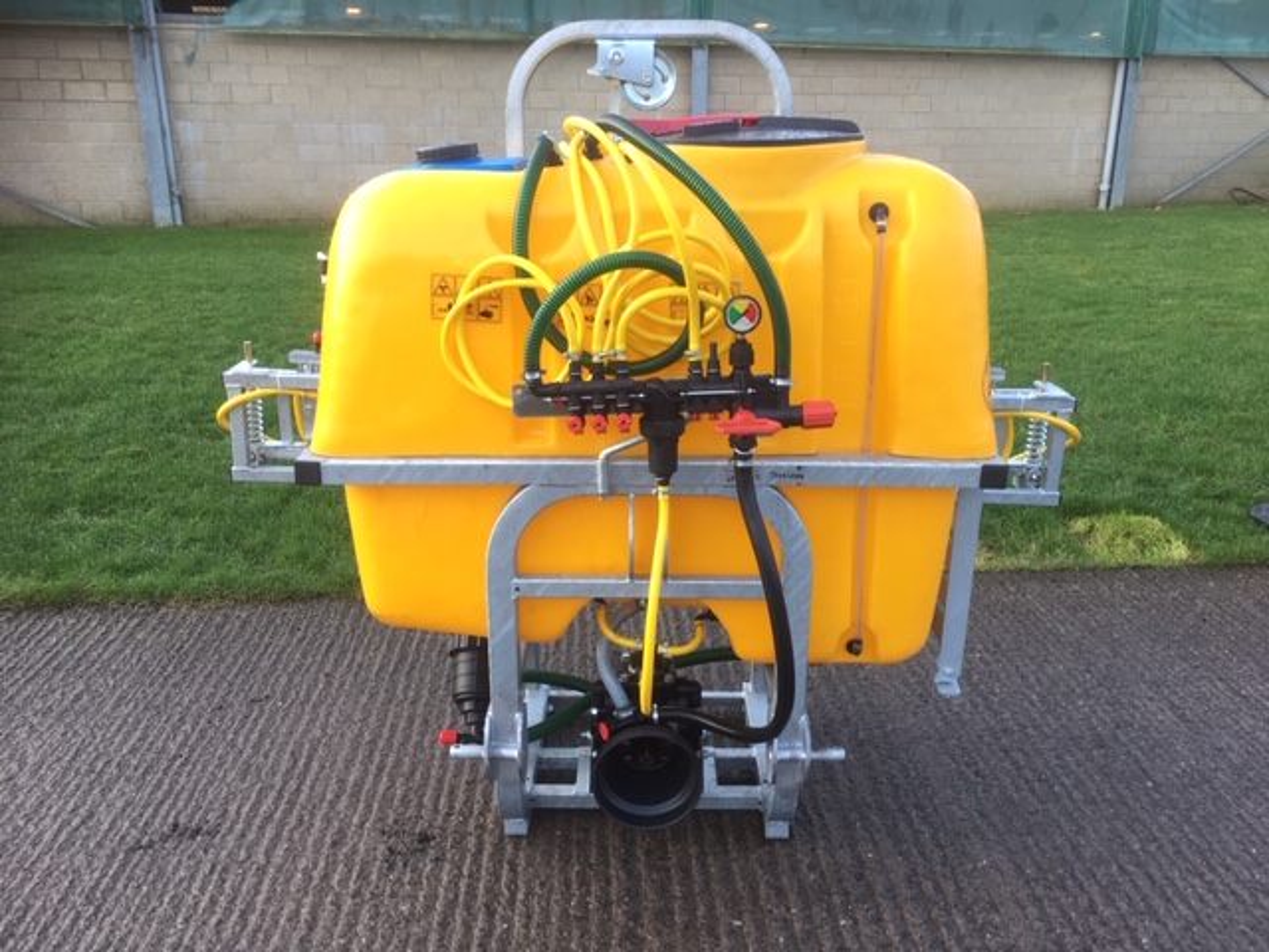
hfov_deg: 61.7
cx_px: 634
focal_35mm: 29
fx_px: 1063
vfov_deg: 48.2
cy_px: 476
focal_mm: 4.15
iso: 25
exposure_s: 1/50
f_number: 2.2
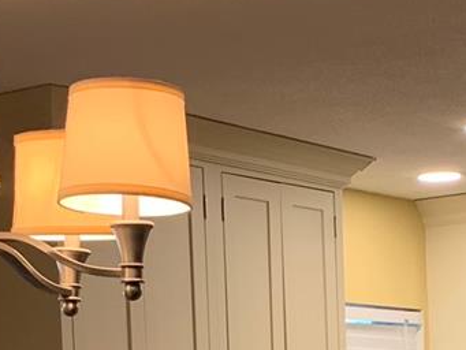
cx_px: 351
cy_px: 584
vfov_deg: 11.5
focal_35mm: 122
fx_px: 1643
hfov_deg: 16.1
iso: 80
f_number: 1.8
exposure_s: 1/60
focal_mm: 4.25
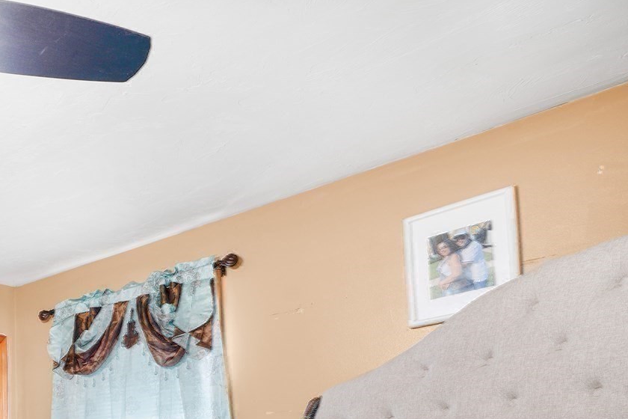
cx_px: -108
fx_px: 680
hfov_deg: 38.2
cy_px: 496
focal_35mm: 39
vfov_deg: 29.6
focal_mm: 16
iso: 200
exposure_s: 1/3
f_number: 8
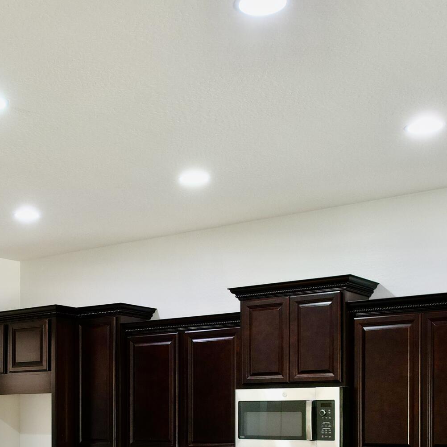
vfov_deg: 29.1
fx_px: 818
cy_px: 414
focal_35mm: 56
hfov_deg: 29.9
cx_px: 95
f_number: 2.8
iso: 100
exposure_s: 1/15
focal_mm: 8.38
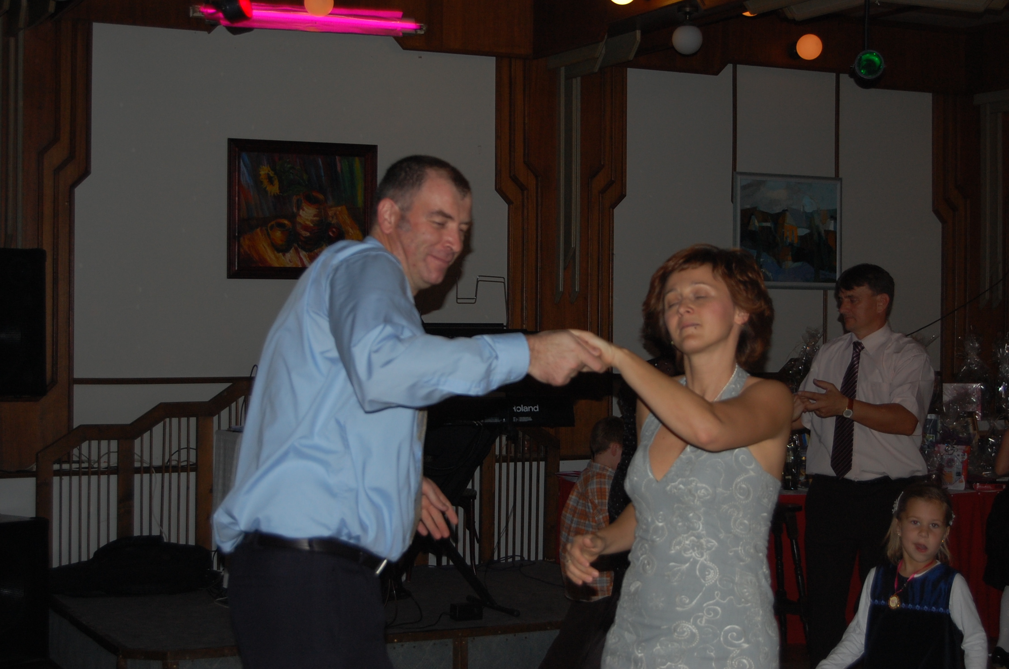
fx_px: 1679
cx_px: 504
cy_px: 334
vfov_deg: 22.5
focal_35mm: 60
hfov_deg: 33.5
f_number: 5
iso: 400
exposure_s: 1/60
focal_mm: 40
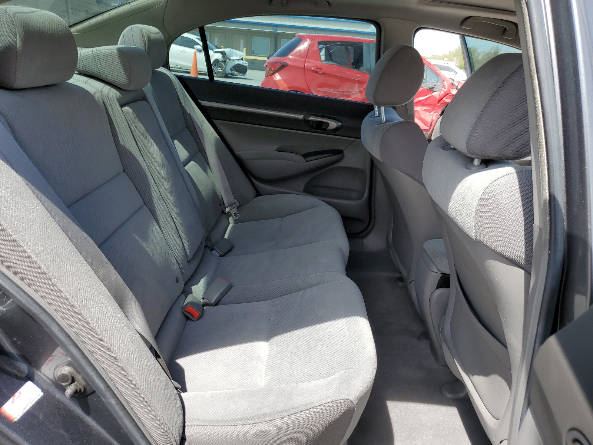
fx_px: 445
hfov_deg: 67.3
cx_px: 296
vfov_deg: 53.1
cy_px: 222
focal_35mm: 26
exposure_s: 1/833
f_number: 1.5
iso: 50
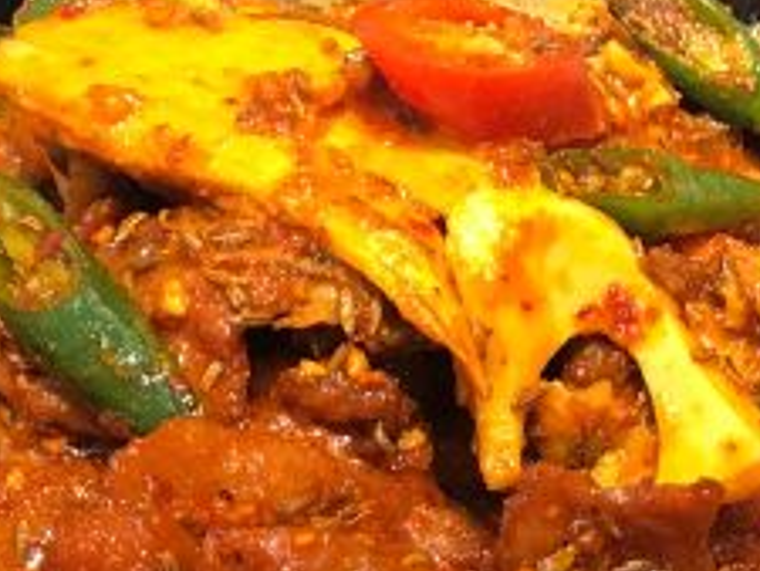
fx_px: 1911
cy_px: 711
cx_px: 378
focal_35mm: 87
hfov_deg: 22.5
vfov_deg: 16.2
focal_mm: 3.99
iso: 40
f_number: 1.8
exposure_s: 1/17
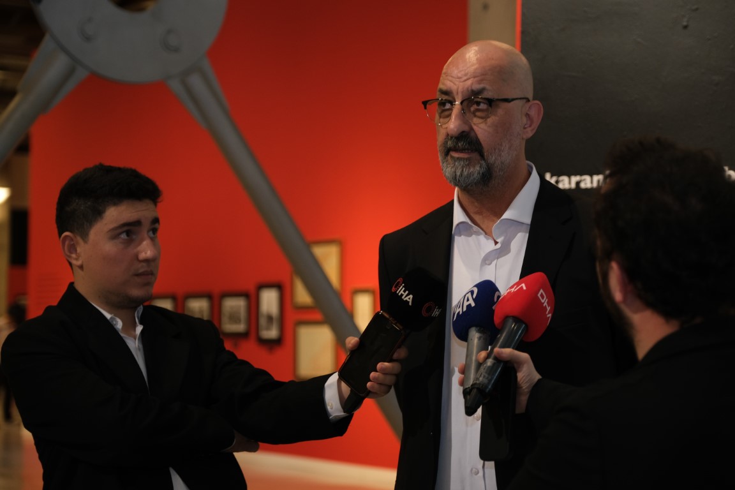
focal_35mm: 83
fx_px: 1694
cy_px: 245
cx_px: 368
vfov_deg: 16.5
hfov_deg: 24.5
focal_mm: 55
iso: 800
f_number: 2.8
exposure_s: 1/100
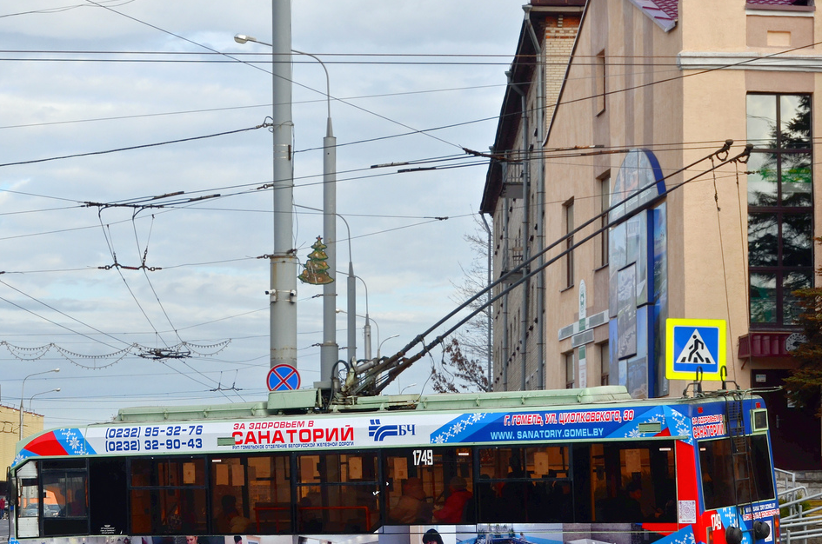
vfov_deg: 13.8
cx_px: 353
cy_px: 301
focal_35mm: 99
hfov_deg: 20.6
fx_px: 2256
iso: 125
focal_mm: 48
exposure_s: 1/400
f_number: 8
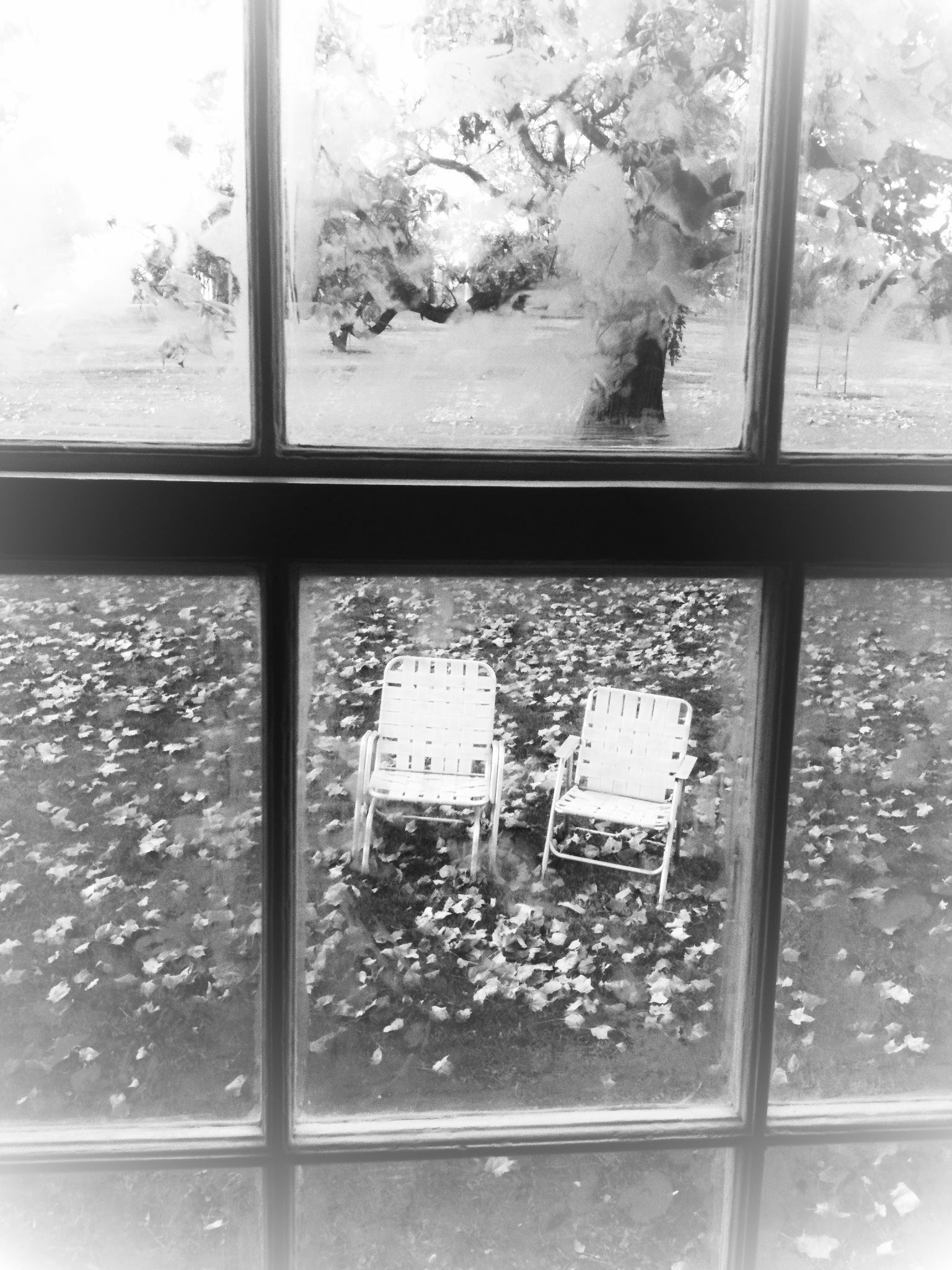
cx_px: 476
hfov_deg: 40.7
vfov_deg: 52.6
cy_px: 635
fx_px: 1283
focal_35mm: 35
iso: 64
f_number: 2.8
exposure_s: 1/193
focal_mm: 3.85
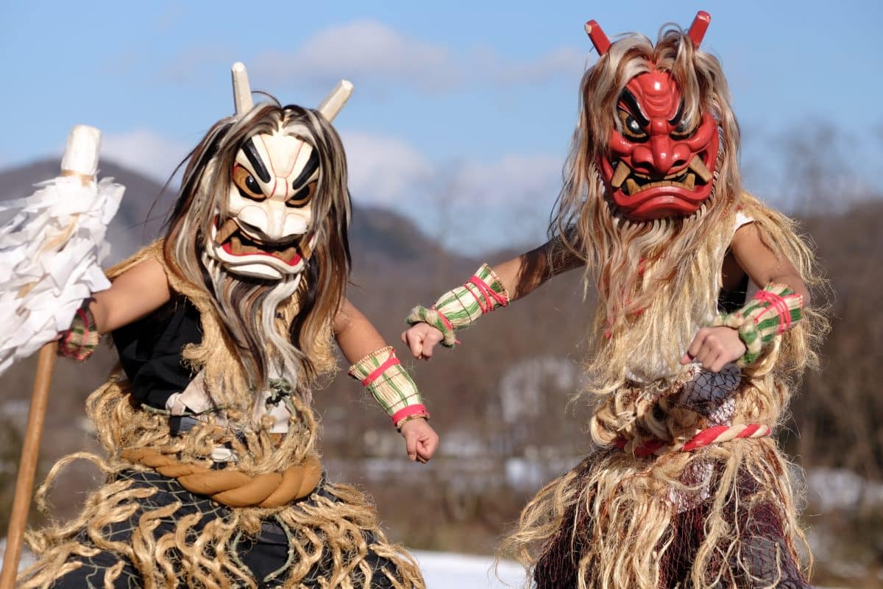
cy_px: 294
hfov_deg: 15.2
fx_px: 3311
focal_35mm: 135
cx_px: 442
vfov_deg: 10.2
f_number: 2.8
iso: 200
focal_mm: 90
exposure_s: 1/4000
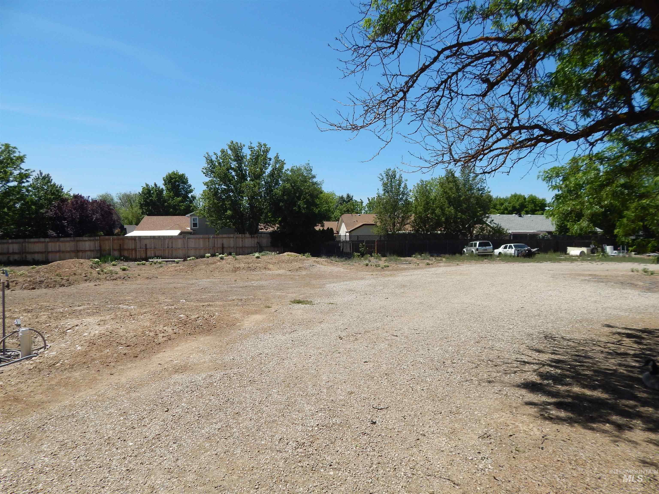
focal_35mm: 23
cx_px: 330
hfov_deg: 73.9
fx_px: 438
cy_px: 247
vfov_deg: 58.9
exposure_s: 1/500
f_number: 6
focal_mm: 4
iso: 125
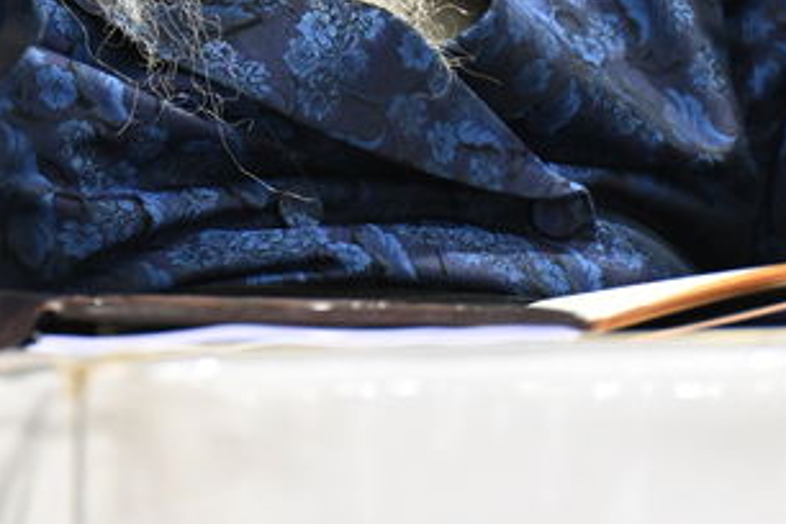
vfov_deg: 1.5
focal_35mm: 916
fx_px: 19998
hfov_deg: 2.3
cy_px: -407
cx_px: 313
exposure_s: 1/200
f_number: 3.2
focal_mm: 200
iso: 3200
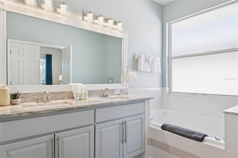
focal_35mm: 22
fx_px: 145
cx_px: 119
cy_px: 79
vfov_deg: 57.1
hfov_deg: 78.6
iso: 200
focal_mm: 15
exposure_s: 1/50
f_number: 9
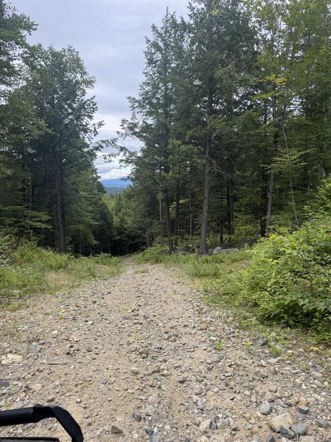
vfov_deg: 71.6
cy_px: 221
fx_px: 306
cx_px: 166
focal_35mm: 24
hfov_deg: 56.8
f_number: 1.78
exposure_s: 1/747
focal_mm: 6.76
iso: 80
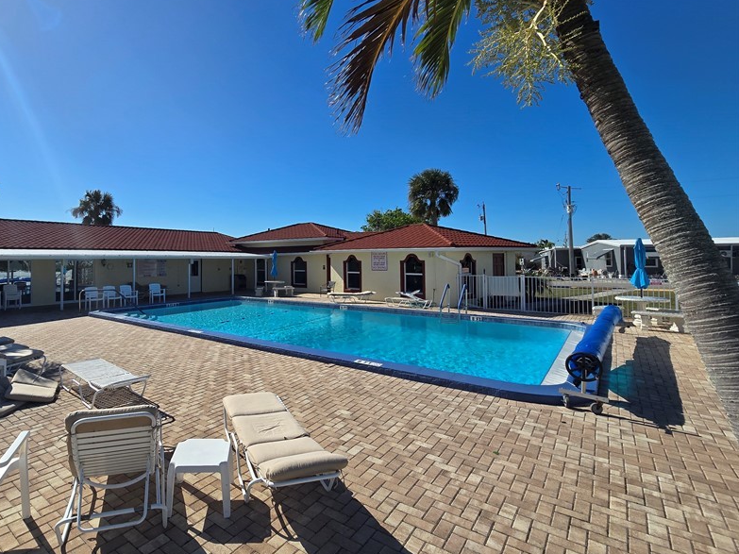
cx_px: 260
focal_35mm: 17
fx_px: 363
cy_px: 258
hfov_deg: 88.5
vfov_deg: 74.6
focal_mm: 2.2
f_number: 2.2
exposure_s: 1/3967
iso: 50
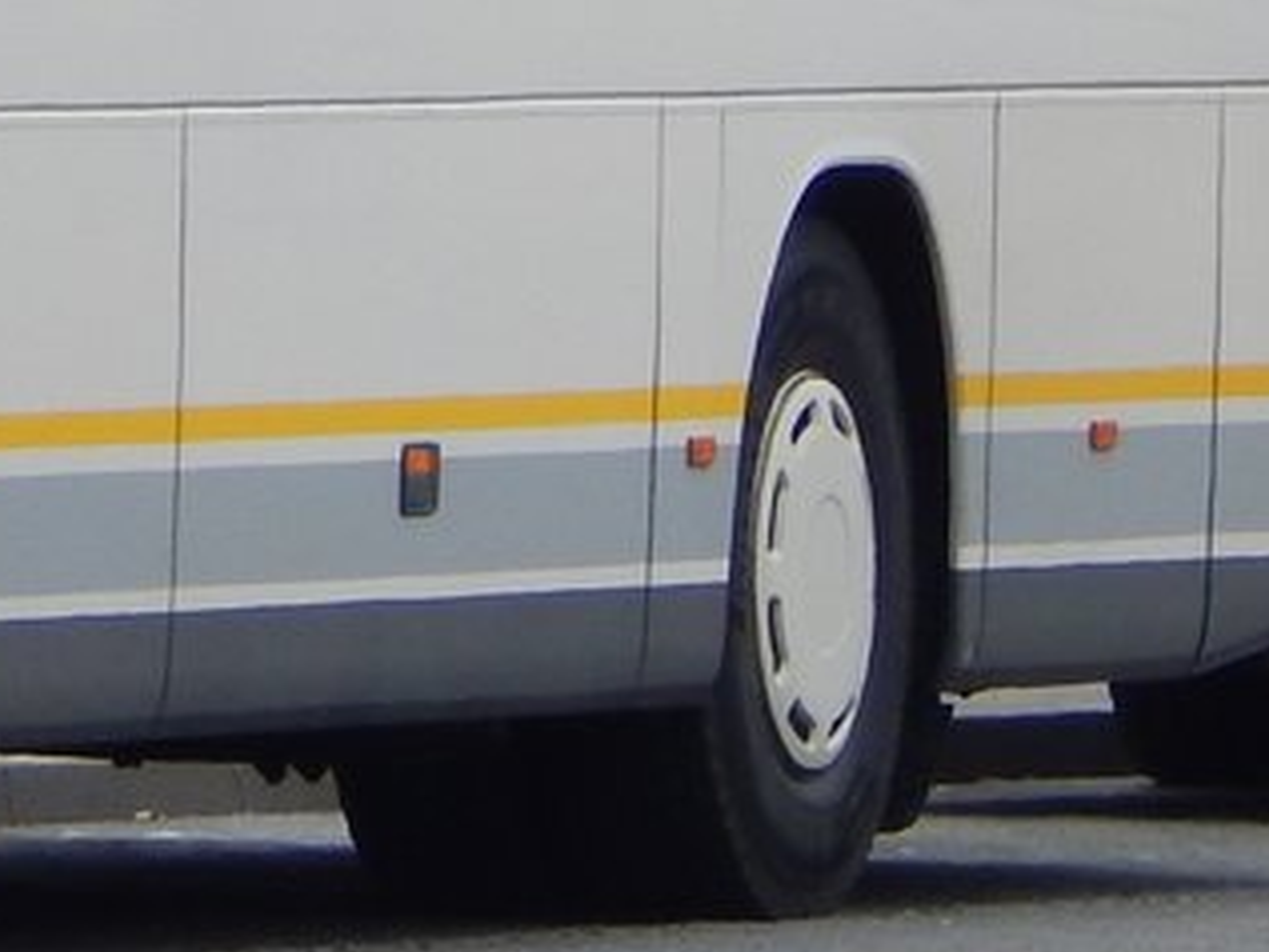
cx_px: -857
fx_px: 38690
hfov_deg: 1.9
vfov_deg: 1.4
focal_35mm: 1055
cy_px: -254
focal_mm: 50.1
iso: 125
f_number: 5.7
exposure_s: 1/320
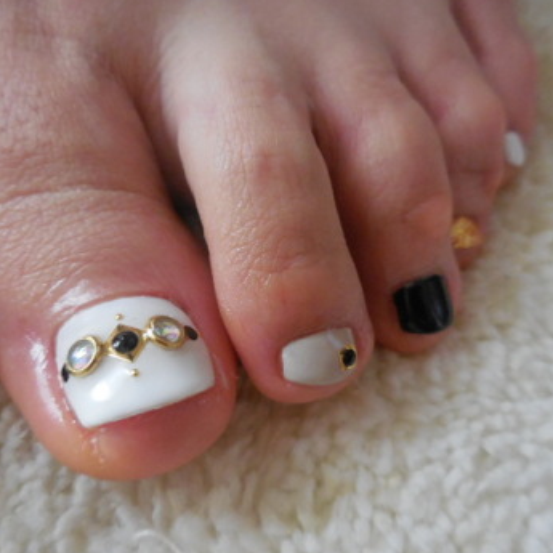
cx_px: 271
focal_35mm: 32
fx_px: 578
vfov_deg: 51.1
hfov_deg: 51.1
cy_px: 280
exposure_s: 1/25
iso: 800
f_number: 3.3
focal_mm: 4.5
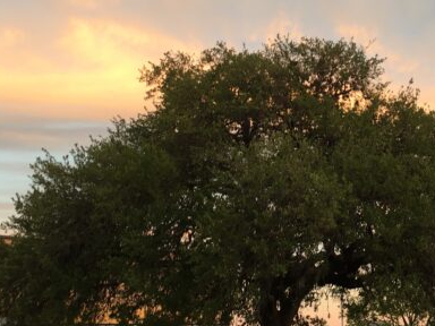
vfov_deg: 24.9
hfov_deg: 32.7
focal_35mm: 58
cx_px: 322
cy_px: 72
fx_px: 729
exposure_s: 1/60
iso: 32
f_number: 2.2
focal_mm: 4.15
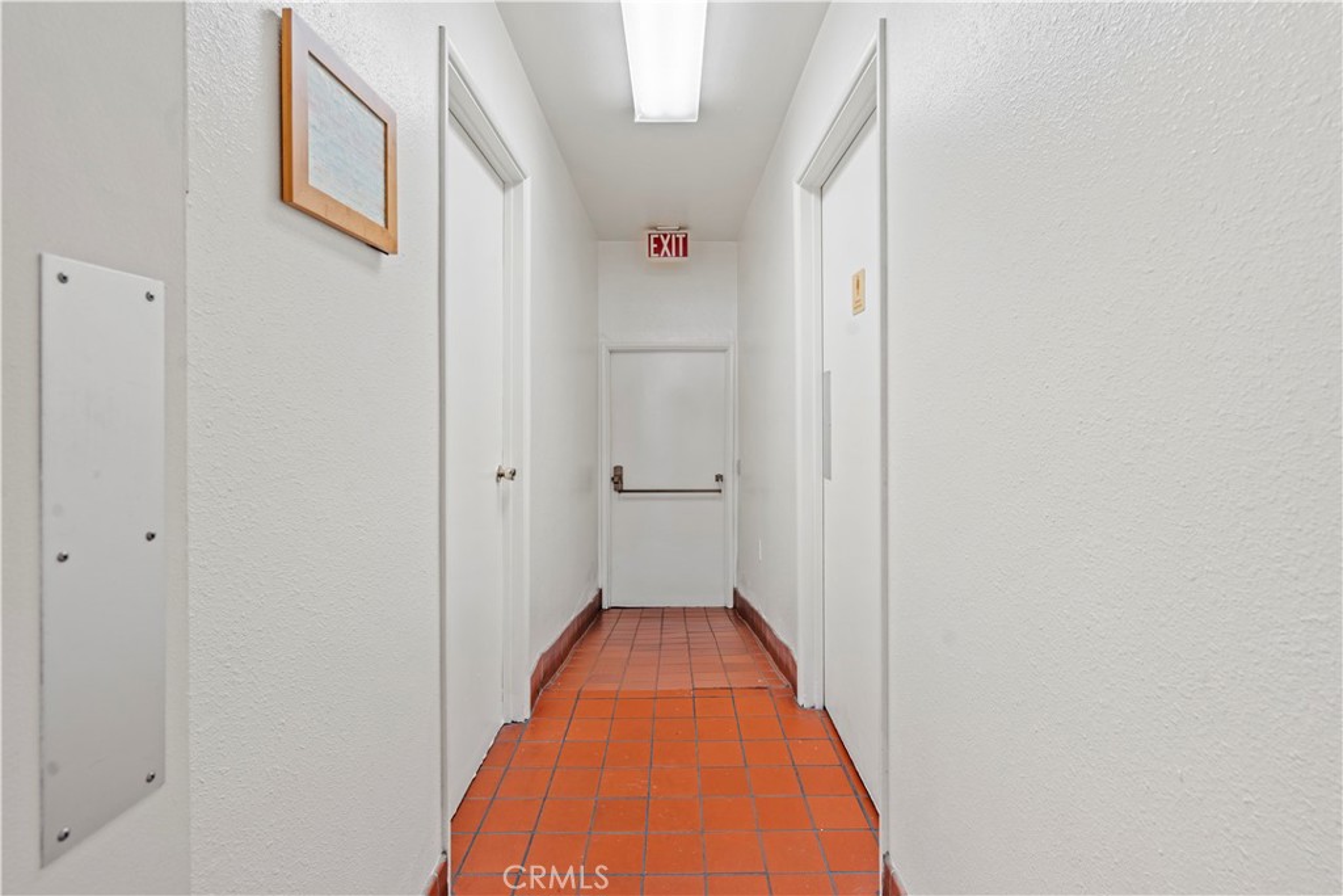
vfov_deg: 73.8
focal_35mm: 16
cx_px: 672
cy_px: 448
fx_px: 597
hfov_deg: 96.7
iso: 320
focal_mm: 16
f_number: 8
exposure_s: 1/2
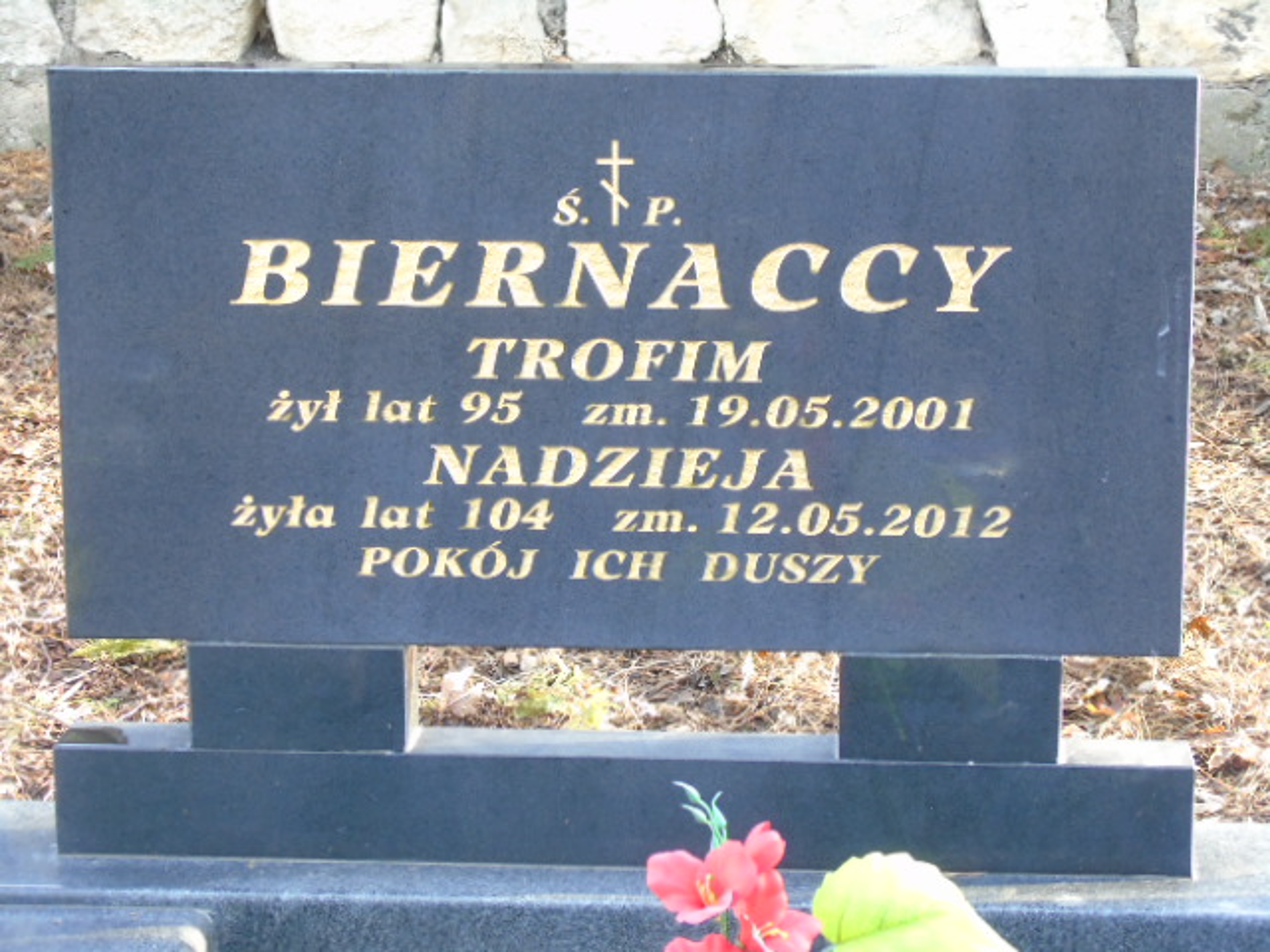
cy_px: 476
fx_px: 3449
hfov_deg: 20.9
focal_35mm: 94
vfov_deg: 15.7
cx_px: 635
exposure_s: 1/30
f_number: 4.3
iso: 320
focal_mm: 17
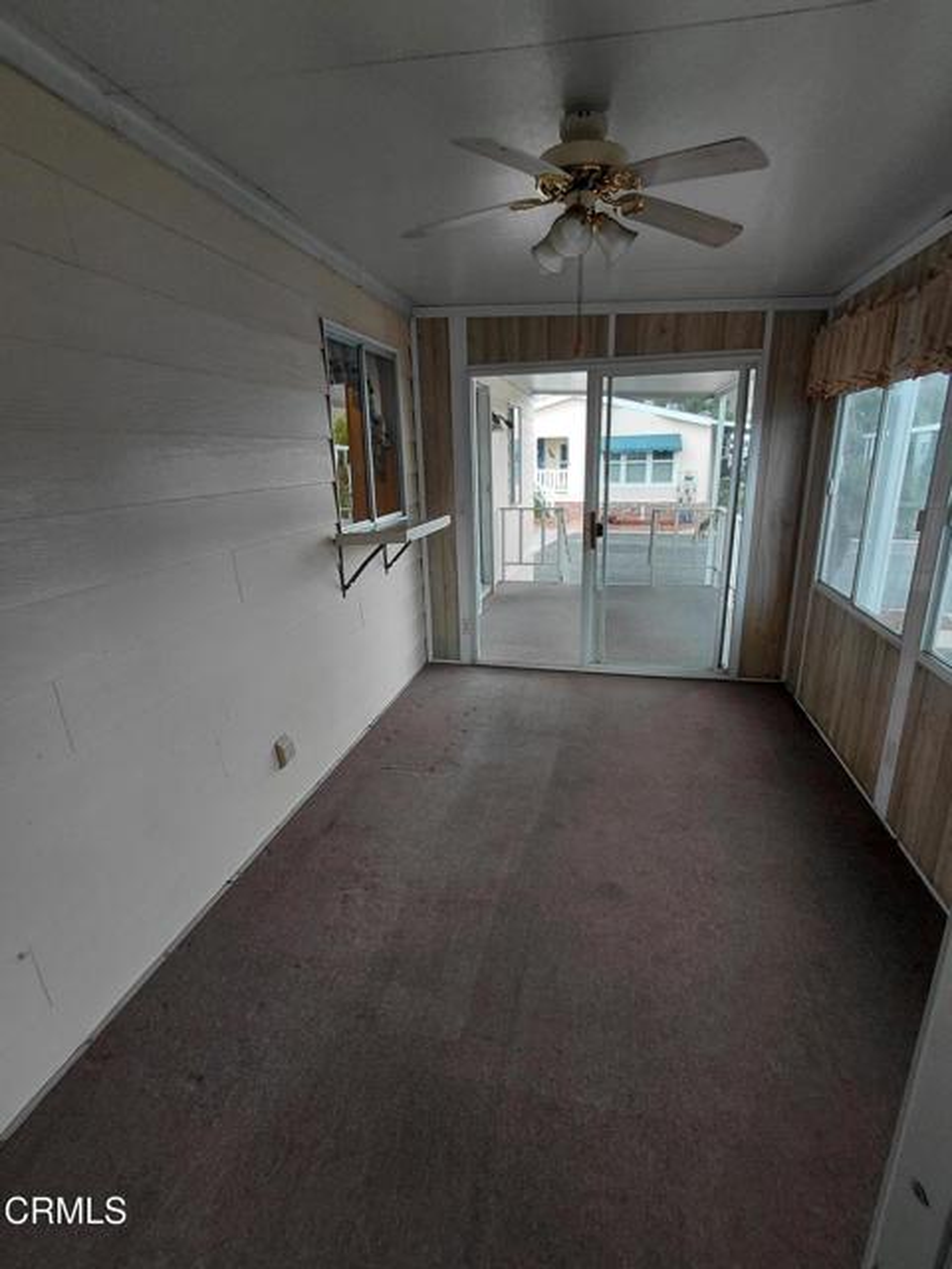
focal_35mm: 16
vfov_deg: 94.5
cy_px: 634
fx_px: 587
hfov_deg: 78.1
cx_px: 476
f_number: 2.2
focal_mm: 1.64
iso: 64
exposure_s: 1/120
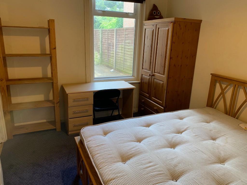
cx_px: 124
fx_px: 186
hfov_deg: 67.3
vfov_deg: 53.1
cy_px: 92
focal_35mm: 26
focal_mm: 4.25
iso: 64
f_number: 1.8
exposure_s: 1/50
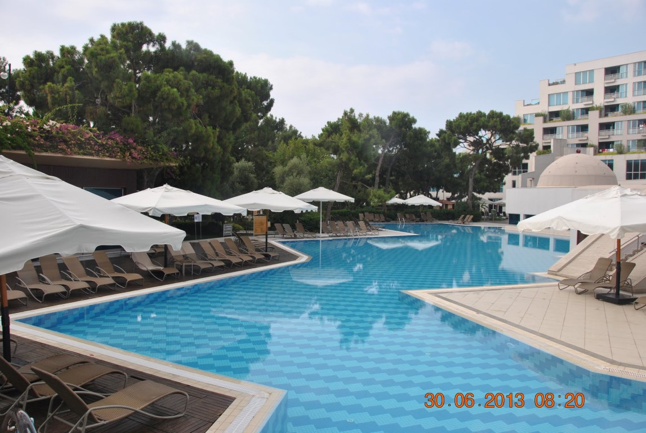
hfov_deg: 67.3
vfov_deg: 48.1
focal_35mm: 27
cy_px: 216
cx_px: 323
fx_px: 485
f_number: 7.1
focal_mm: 18
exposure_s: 1/200
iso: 100
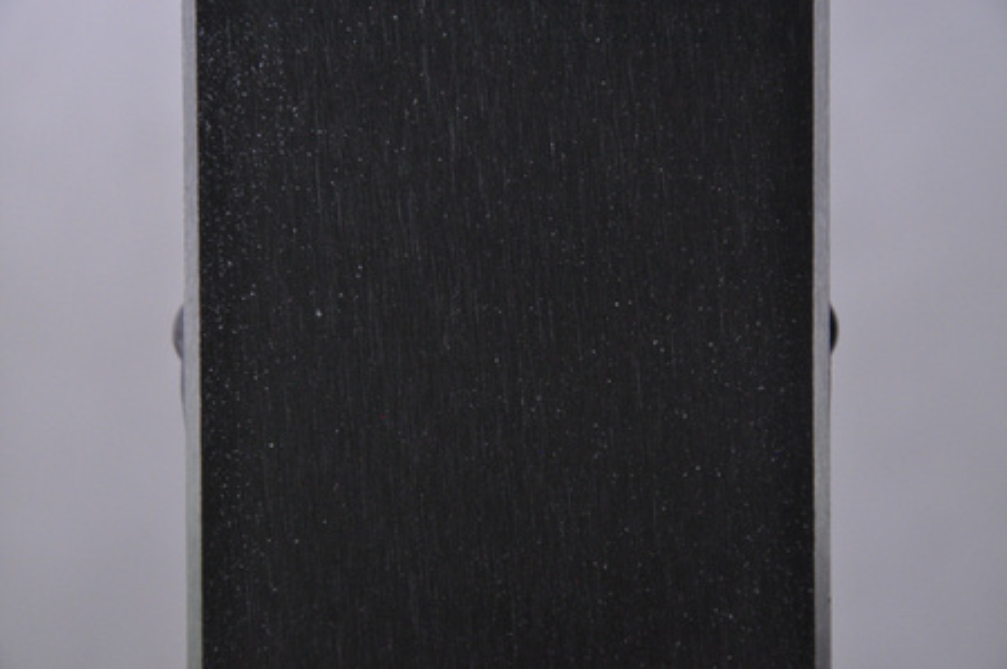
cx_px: 504
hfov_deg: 13.1
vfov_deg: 8.7
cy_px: 334
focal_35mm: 158
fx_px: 4401
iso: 3200
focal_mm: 105
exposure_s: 1/125
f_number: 9.5
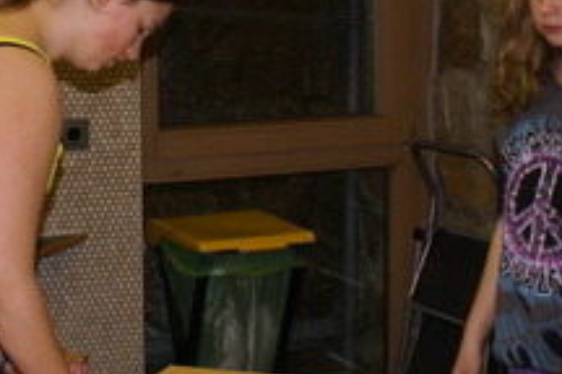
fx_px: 1389
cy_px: 106
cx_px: 151
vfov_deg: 15.3
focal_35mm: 89
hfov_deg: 22.7
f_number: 5.6
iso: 400
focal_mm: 20
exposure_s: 1/60
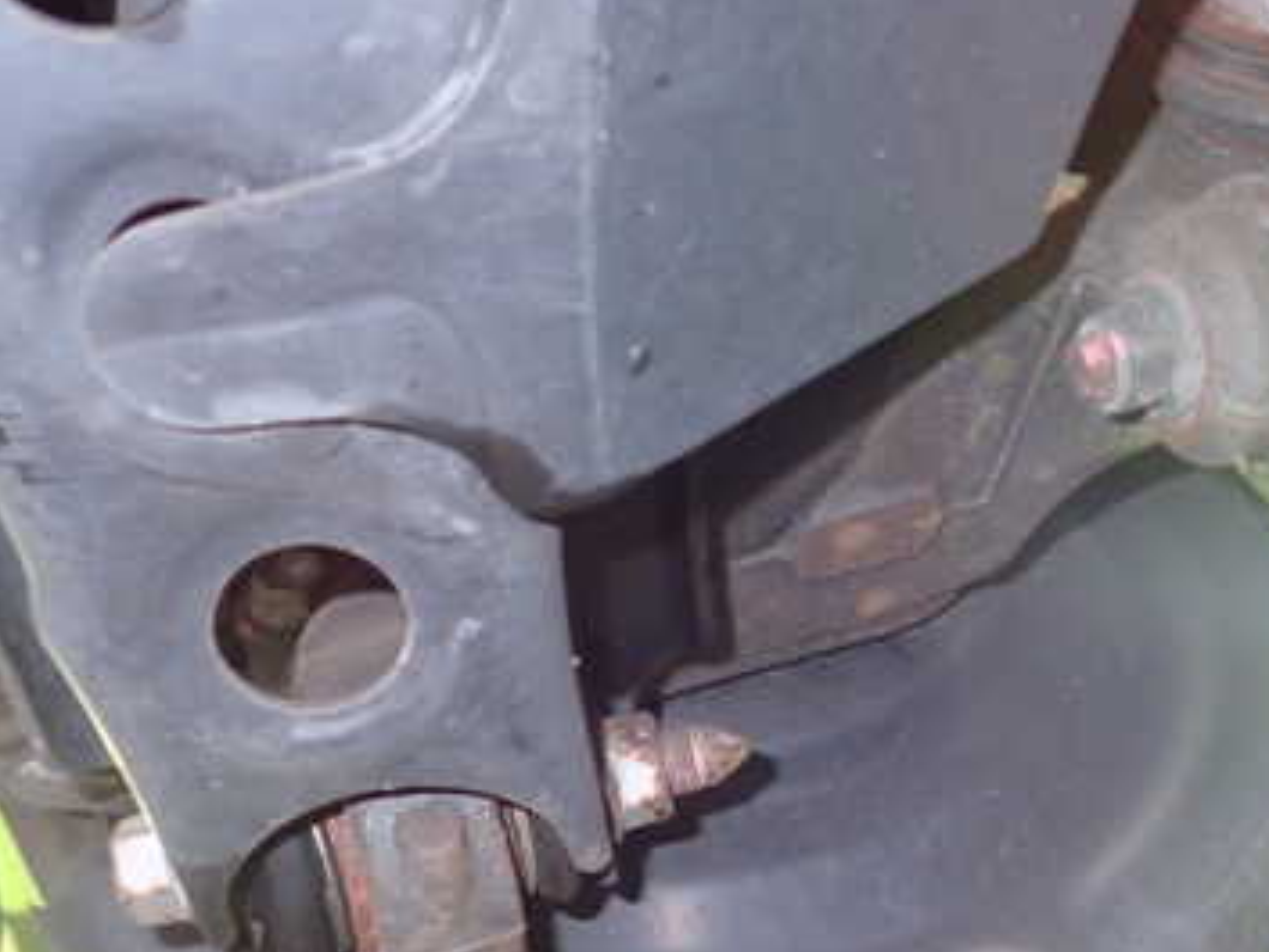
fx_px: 1870
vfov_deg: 28.2
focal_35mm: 51
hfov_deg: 37.3
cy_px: 708
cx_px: 784
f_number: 6.3
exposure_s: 1/4
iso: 800
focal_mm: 5.4
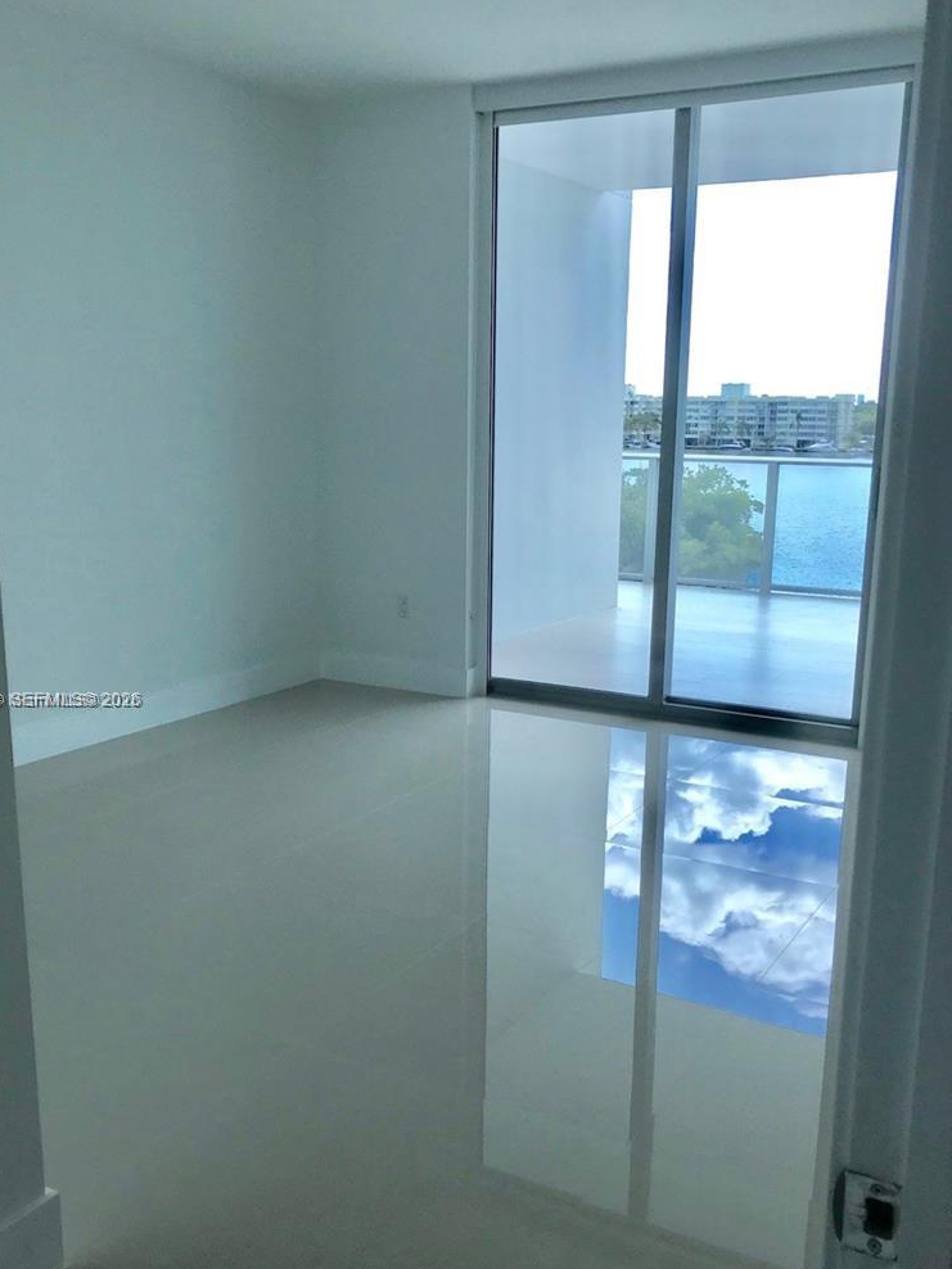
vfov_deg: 53.9
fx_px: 1247
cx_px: 482
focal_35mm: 34
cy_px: 701
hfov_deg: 41.8
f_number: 1.8
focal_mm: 3.99
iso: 20
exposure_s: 1/602
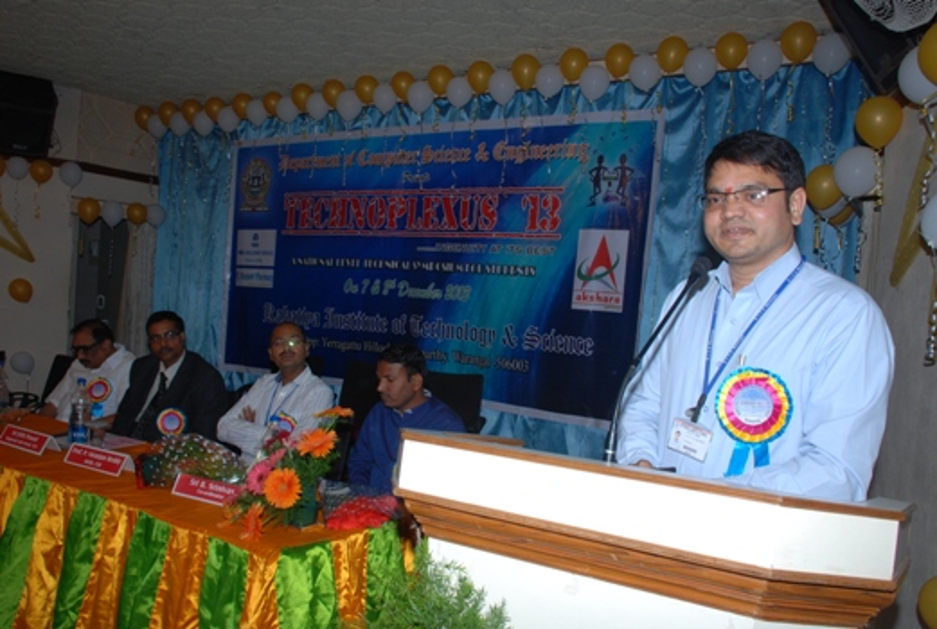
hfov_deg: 61.8
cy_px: 314
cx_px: 468
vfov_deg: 43.8
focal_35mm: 30
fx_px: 783
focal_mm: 20
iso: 200
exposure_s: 1/125
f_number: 8
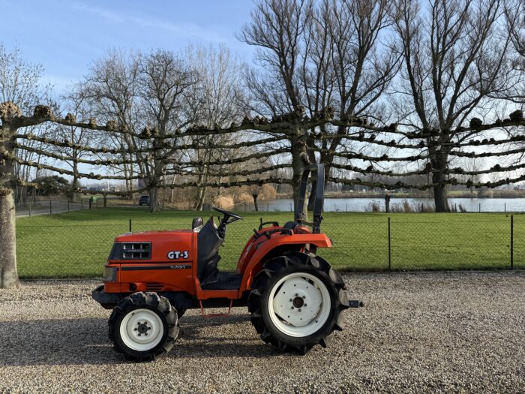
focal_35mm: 24
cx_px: 262
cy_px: 197
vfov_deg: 56.8
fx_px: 364
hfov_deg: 71.6
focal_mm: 6.76
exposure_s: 1/1770
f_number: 1.78
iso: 80
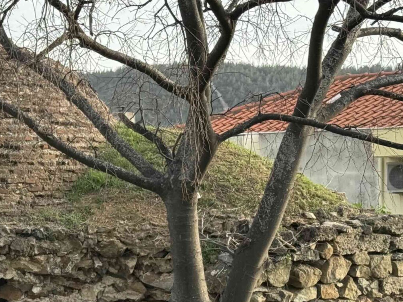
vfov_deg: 12.2
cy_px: 231
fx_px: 1409
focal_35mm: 121
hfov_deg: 15.8
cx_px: -36
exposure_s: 1/507
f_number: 1.78
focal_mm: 6.76
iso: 64
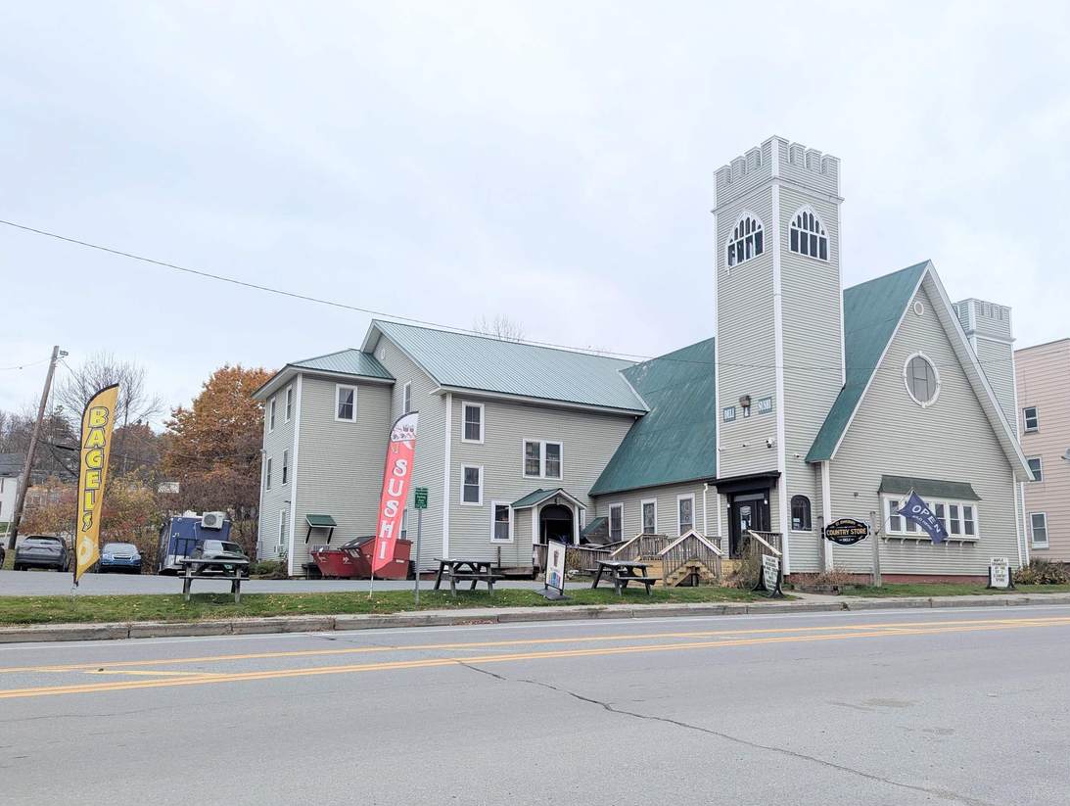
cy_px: 454
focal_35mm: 28
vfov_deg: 49.7
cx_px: 577
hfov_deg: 63.3
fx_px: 867
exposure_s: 1/1451
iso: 46
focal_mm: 6.81
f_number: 1.85
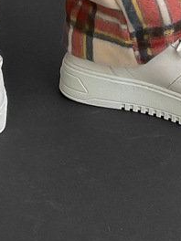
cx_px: 125
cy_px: -317
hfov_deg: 8.4
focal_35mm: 176
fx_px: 1227
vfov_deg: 10.0
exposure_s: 1/120
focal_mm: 3
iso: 32
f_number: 1.8
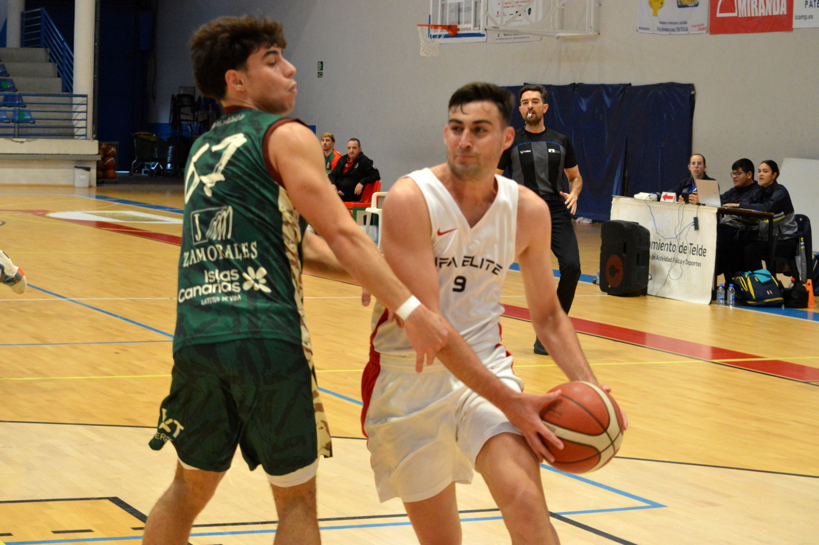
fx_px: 1876
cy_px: 272
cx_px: 410
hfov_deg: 24.6
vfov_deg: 16.5
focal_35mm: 82
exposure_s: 1/500
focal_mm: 55
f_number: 7.1
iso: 3200
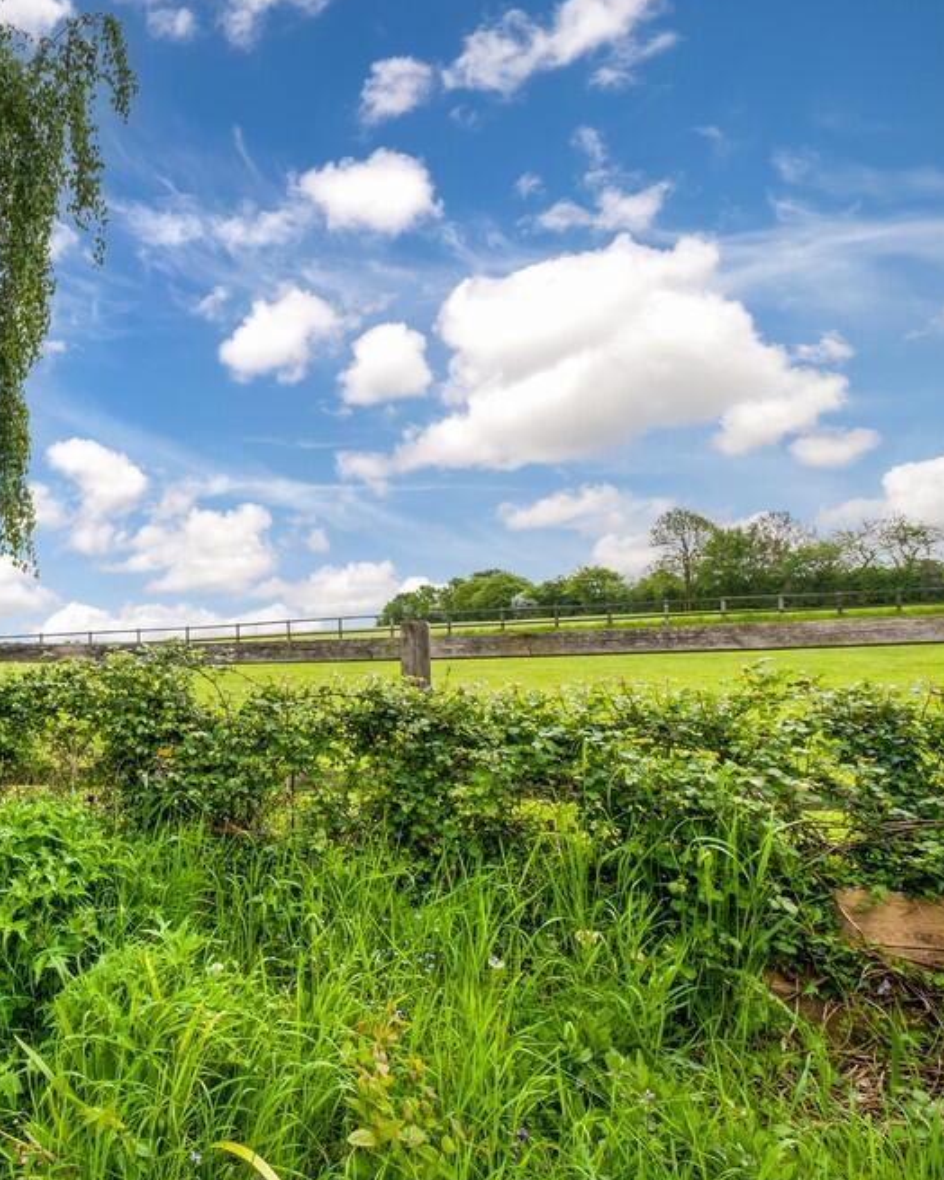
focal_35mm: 22
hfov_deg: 56.2
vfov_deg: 75.0
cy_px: 599
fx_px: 768
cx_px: 128
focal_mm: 10
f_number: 10
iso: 200
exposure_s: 1/200
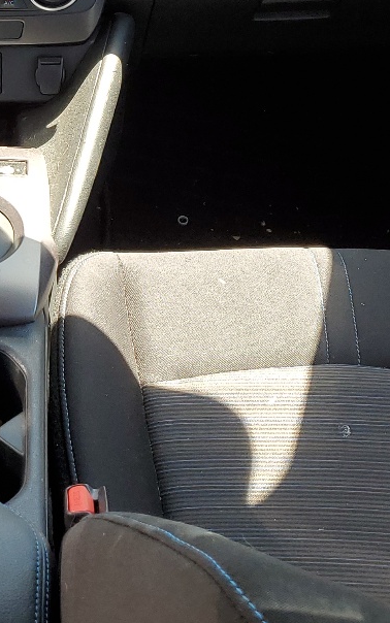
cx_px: -138
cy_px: 154
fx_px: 1240
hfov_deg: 16.7
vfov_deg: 27.8
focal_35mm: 73
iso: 50
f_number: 1.5
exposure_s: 1/222
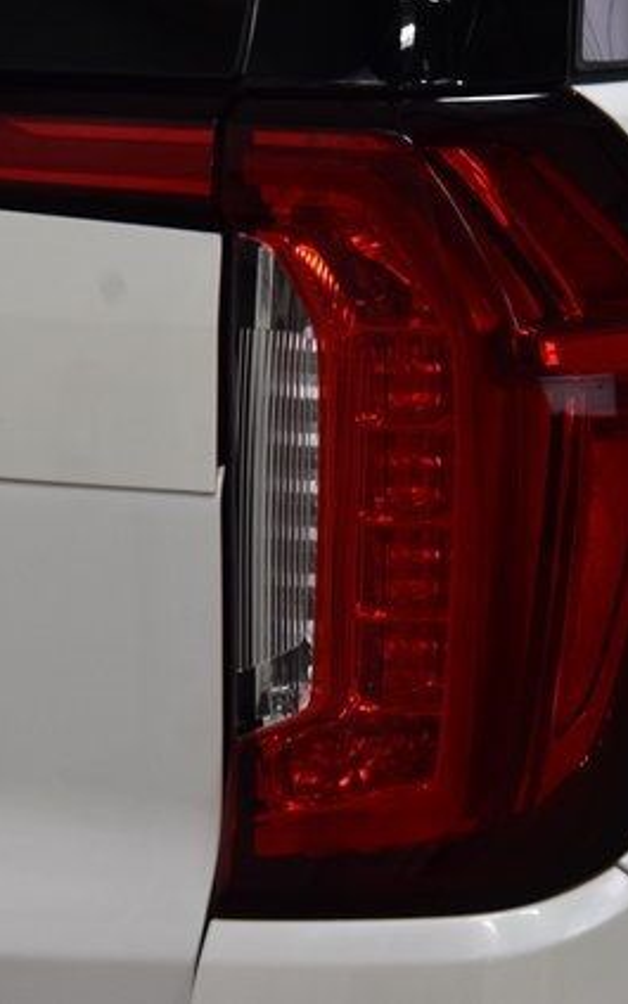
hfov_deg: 10.9
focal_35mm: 120
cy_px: 501
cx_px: 299
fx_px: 3286
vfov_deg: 17.4
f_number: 8
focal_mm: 52
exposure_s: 1/60
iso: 1400
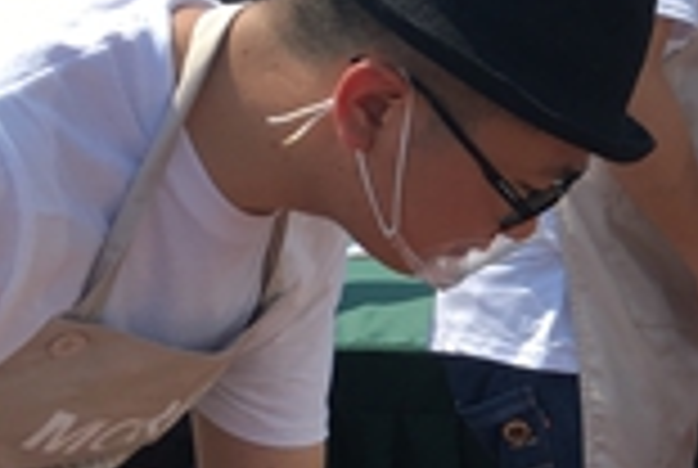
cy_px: 358
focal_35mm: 97
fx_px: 1884
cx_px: 950
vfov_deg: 14.1
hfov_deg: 19.1
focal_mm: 4.15
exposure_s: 1/1148
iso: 25
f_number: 2.2
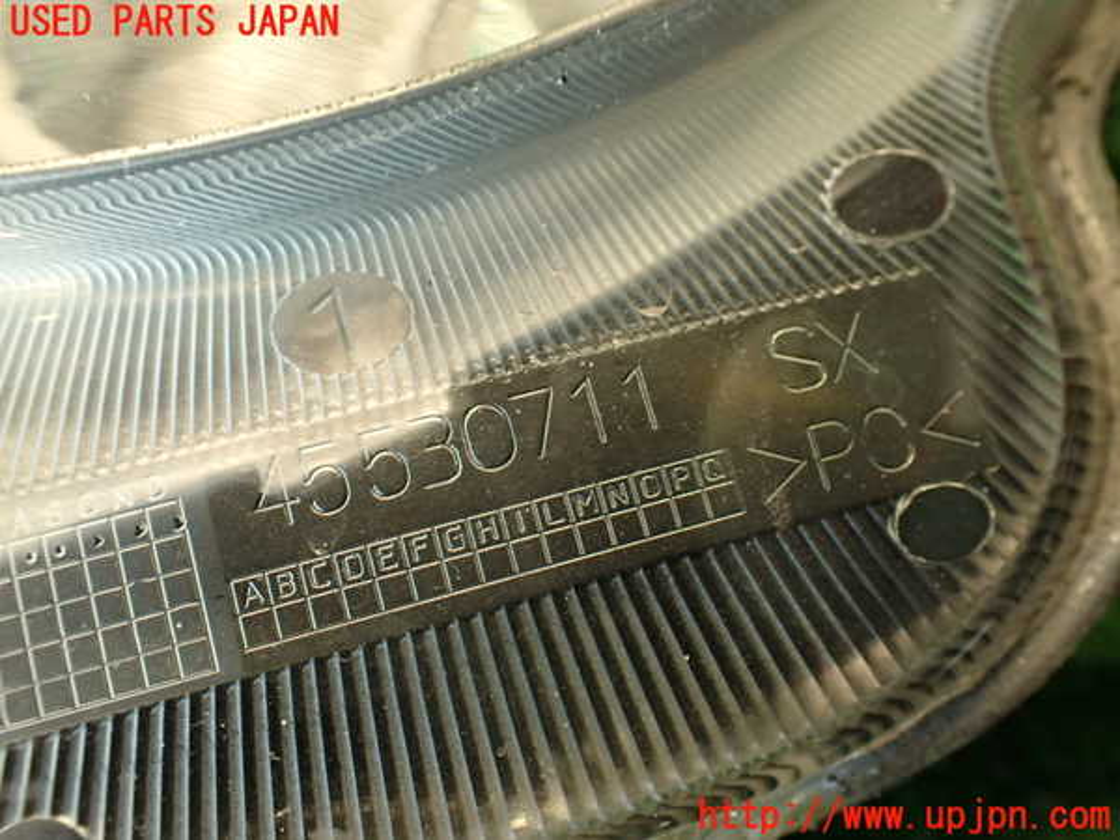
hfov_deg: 56.8
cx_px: 560
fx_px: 1035
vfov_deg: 44.2
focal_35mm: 32
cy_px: 420
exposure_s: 1/30
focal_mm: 5.79
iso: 250
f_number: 2.4
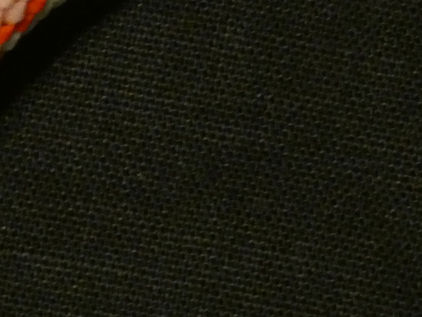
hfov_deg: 4.0
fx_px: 6096
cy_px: -103
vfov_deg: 3.0
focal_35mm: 500
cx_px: 153
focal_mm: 25.8
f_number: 5.3
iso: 1600
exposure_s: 1/10
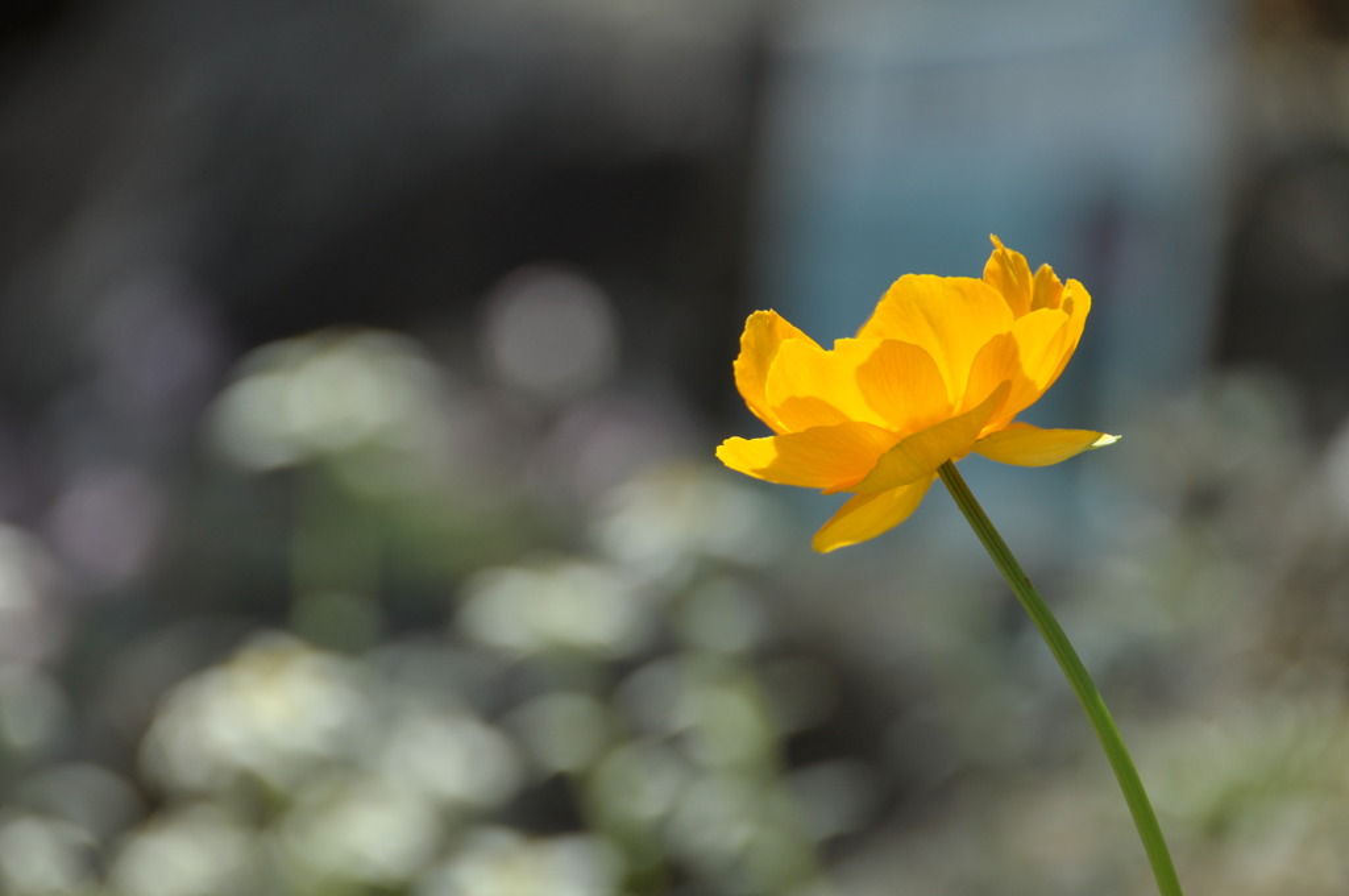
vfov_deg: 4.6
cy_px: 448
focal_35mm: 300
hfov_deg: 6.9
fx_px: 11227
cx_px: 674
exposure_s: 1/320
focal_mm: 200
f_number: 5.6
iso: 200
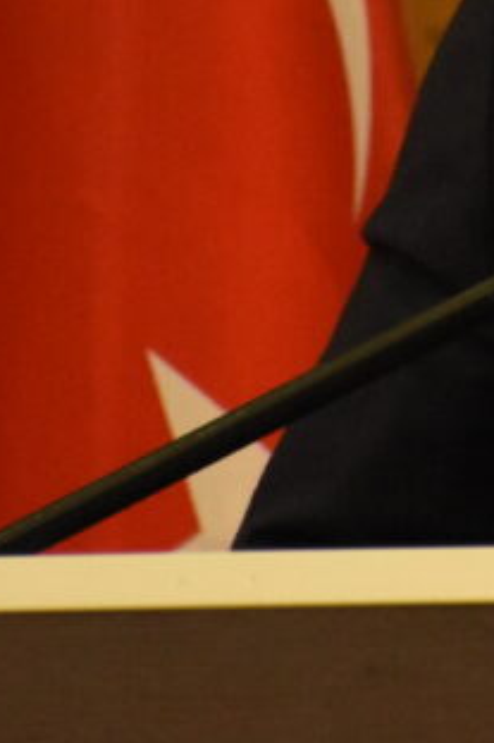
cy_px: -149
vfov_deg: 2.4
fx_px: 17823
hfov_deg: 1.6
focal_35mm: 865
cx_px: 1076
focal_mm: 140
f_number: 5.6
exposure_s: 1/60
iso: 4000
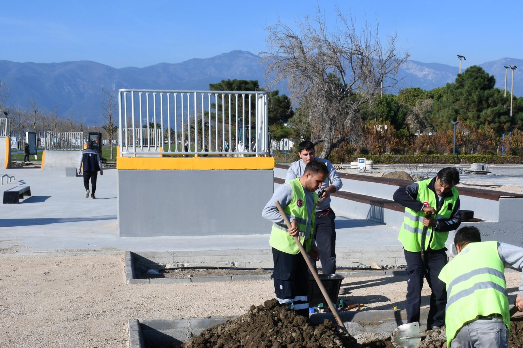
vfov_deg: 24.4
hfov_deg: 36.1
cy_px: 243
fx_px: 799
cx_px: 311
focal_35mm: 55
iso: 200
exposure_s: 1/160
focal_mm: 26
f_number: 18
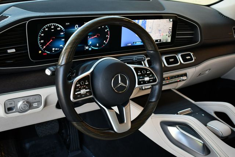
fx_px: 261
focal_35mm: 40
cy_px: 78
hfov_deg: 48.4
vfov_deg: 33.5
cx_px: 118
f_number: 3.8
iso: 560
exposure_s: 1/250
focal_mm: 20
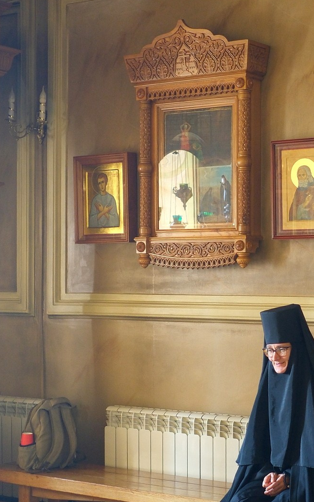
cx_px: 196
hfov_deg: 24.8
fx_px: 712
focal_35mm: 52
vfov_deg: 38.6
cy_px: 314
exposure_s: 1/50
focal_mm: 23
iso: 1250
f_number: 2
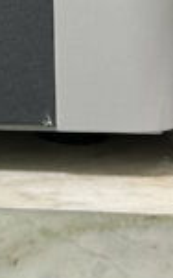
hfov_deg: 6.2
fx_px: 1415
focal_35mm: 187
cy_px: -77
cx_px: -432
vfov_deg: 11.0
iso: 64
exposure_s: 1/60
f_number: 1.5
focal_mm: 5.7
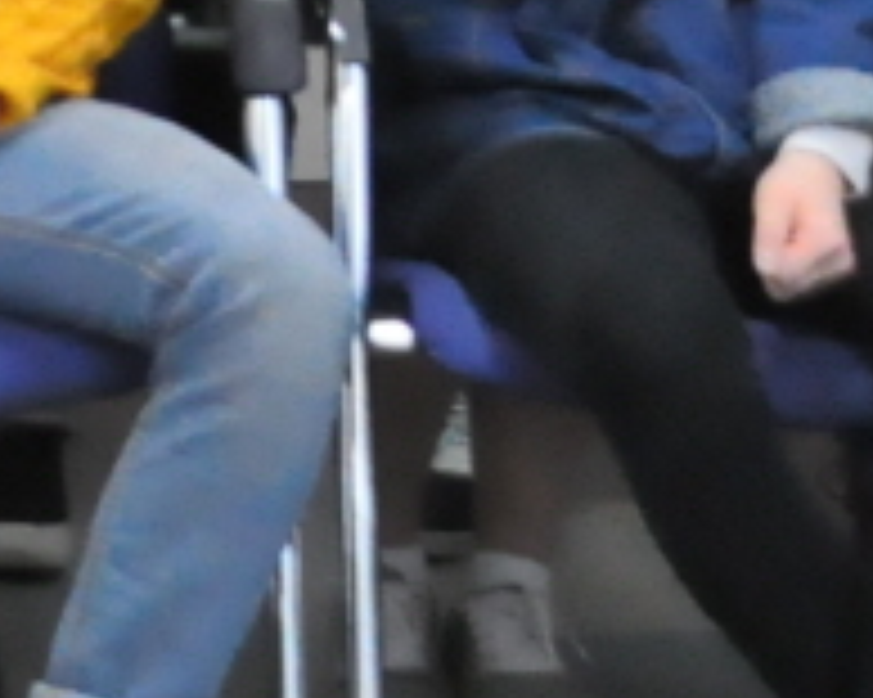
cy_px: -1031
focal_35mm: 305
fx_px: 7876
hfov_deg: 6.1
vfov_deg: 4.9
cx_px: -1264
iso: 3200
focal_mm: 28
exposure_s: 1/100
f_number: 5
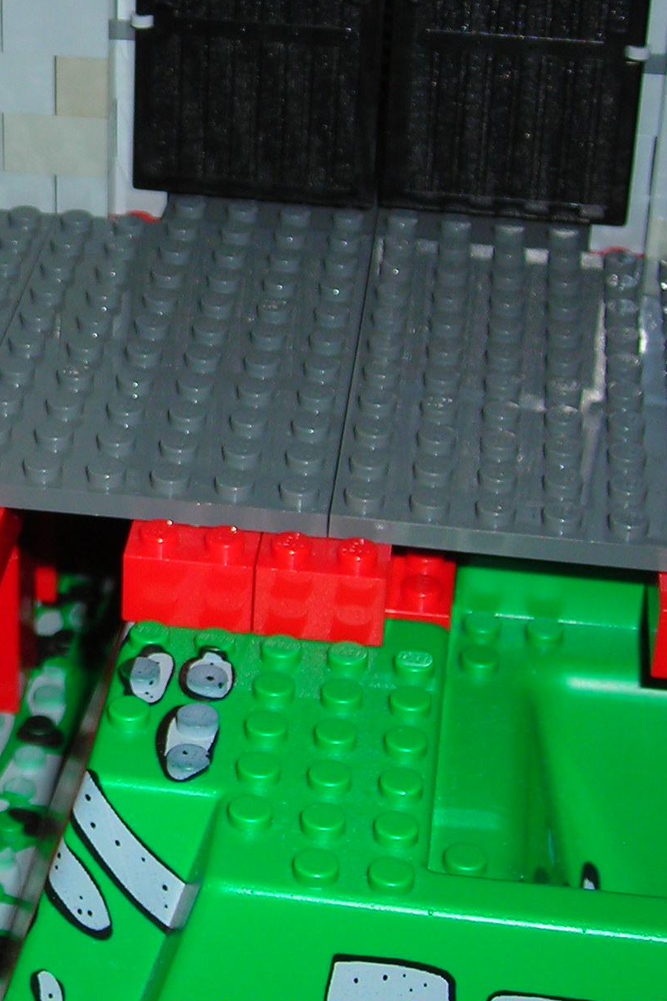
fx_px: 2529
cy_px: 401
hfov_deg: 14.5
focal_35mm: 91
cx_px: -154
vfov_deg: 22.3
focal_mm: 6.8
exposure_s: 1/60.1
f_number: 3.3
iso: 50
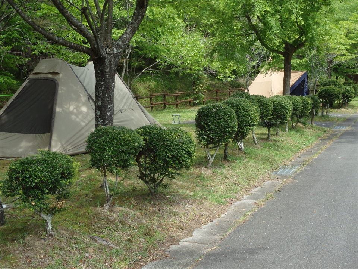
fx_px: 507
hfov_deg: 38.9
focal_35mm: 49
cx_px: 179
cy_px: 134
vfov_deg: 29.7
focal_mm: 8.8
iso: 125
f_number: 4.9
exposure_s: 1/200
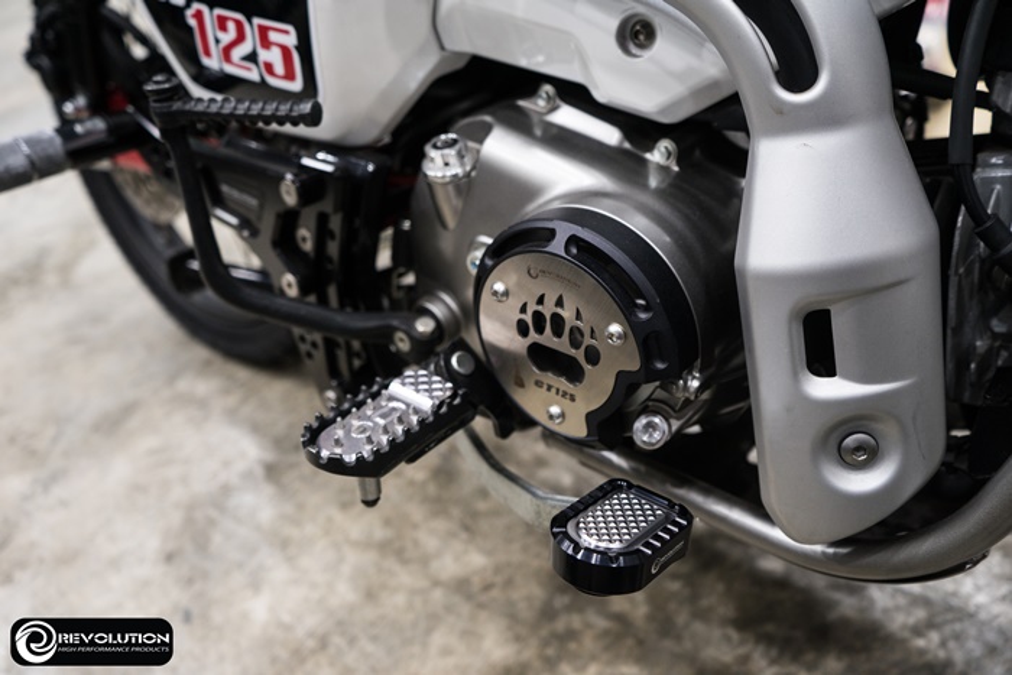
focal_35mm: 28
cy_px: 338
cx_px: 506
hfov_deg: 65.5
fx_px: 787
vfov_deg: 46.4
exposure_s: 1/40
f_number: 4
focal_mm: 28
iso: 400
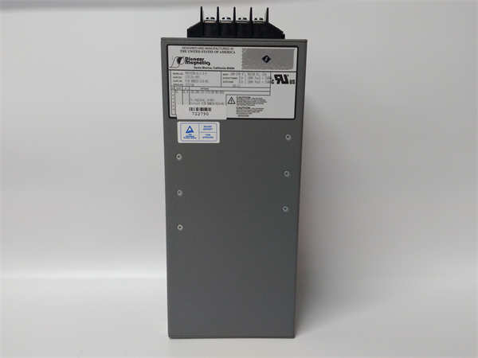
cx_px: 239
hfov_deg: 65.3
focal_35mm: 27
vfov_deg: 51.4
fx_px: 373
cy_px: 179
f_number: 2
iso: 188
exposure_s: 1/33
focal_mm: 3.79
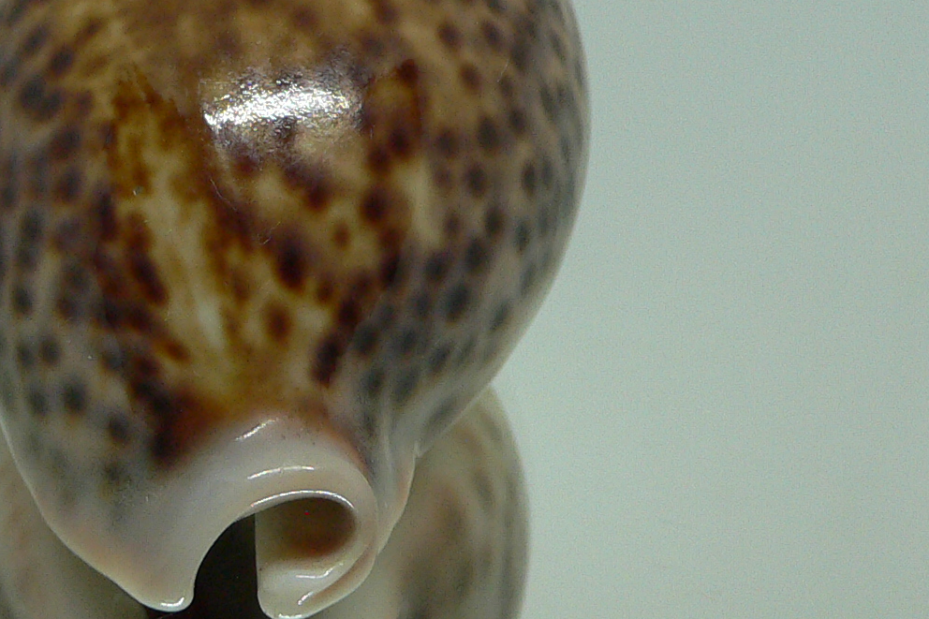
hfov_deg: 26.9
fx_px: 1909
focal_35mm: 74
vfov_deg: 18.4
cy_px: 374
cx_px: 201
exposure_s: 1/60
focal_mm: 4.6
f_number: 2.8
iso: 150
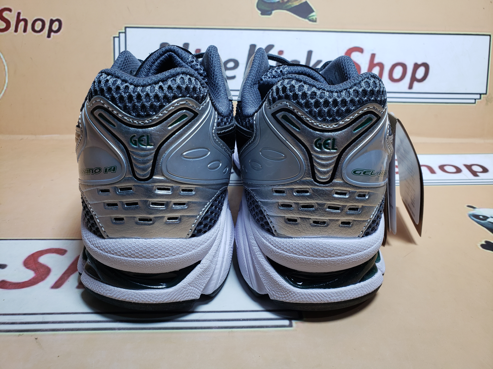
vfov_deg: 53.1
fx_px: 370
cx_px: 246
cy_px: 184
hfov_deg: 67.3
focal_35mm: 26
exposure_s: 1/205
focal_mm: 4.3
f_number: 2.4
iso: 50
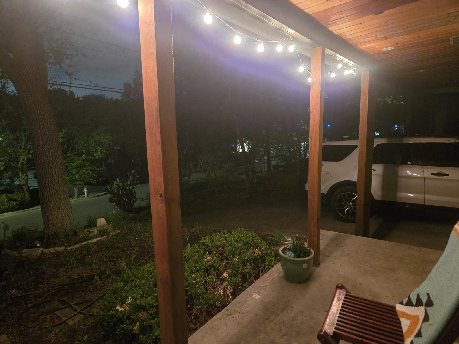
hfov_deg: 73.9
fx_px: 305
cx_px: 230
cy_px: 172
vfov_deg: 58.9
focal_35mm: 23
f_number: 1.8
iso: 2500
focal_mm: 5.4
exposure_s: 1/15
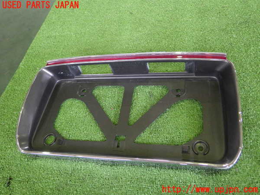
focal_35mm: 31
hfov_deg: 58.4
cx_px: 130
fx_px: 233
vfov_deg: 45.4
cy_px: 98
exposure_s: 1/50
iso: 800
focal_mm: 5.5
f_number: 2.3
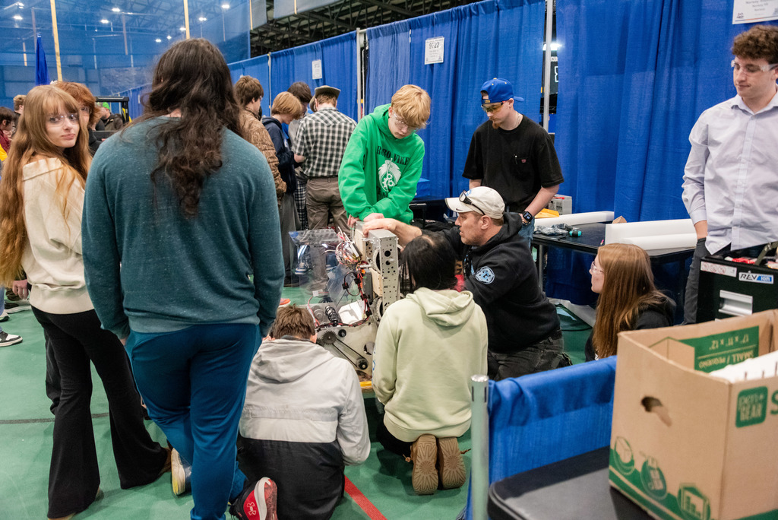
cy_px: 260
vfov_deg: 38.9
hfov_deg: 55.8
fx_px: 735
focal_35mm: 34
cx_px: 389
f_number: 5
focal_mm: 34
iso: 6400
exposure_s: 1/250
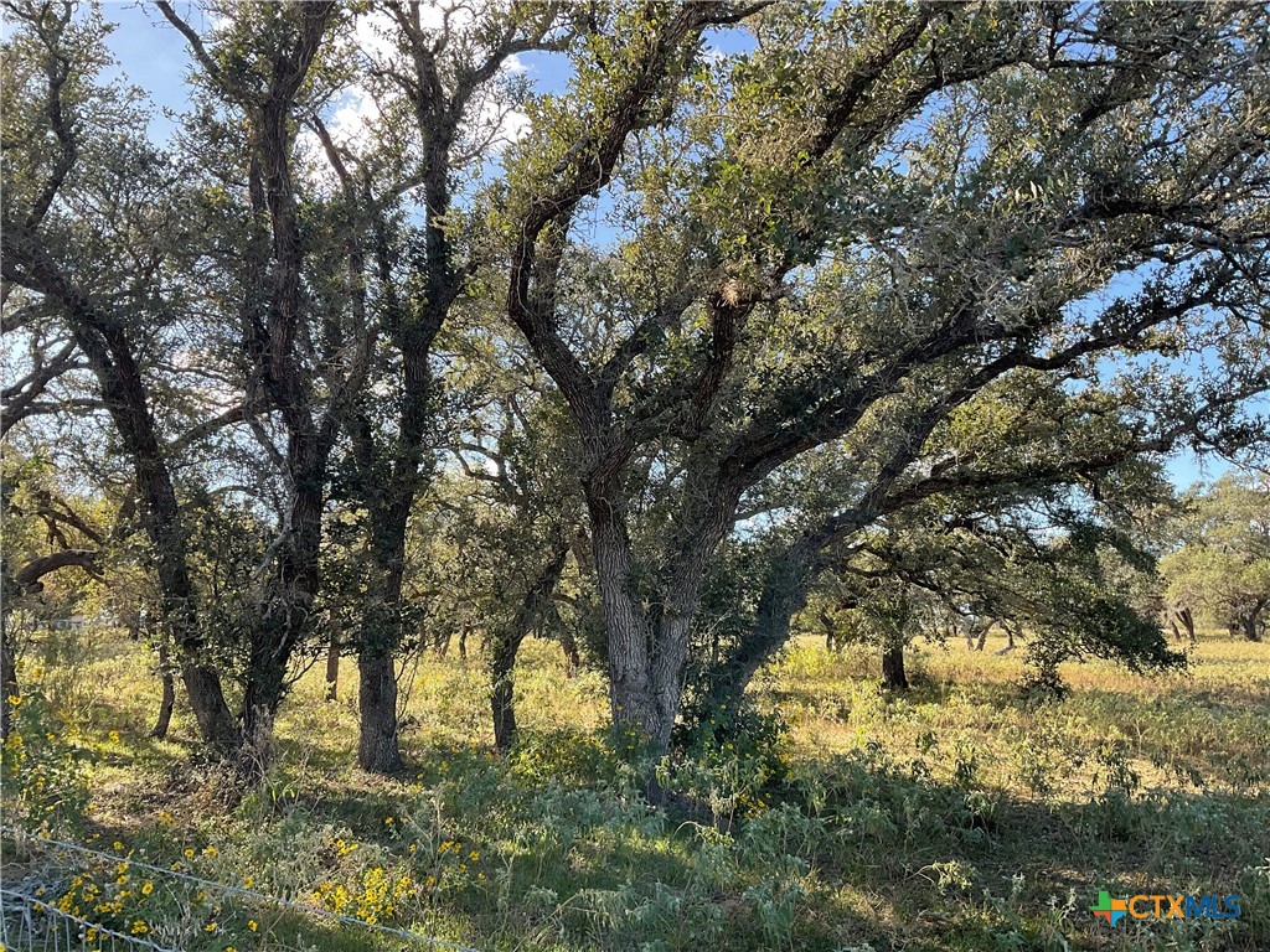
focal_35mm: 29
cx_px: 635
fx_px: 1064
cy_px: 476
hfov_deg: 61.7
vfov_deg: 48.2
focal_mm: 3
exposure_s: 1/331
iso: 16
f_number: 1.8
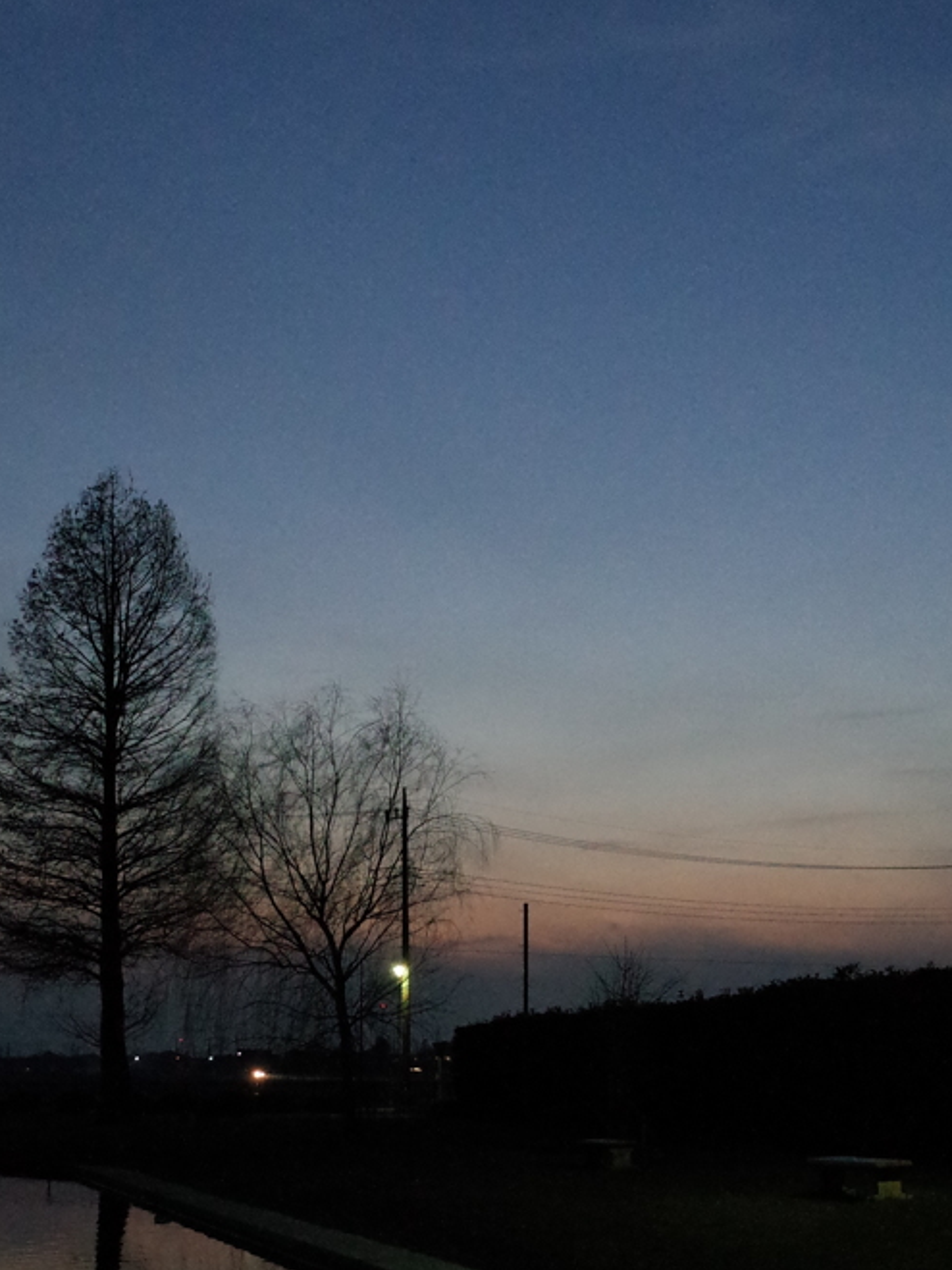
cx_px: 441
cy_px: 750
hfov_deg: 23.3
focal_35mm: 63
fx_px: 2311
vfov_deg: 30.7
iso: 3200
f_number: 2.8
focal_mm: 18.3
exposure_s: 1/40
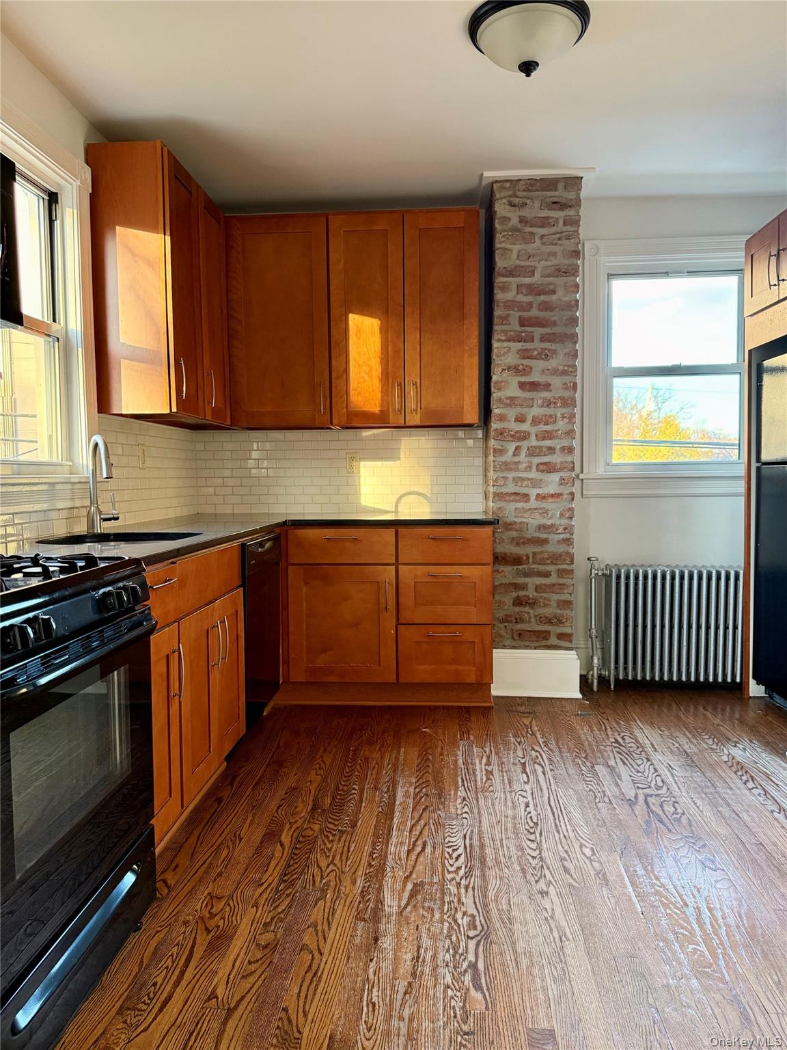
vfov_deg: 71.6
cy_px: 525
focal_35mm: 24
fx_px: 728
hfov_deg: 56.8
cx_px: 394
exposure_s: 1/60
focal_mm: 6.76
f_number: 1.78
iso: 320
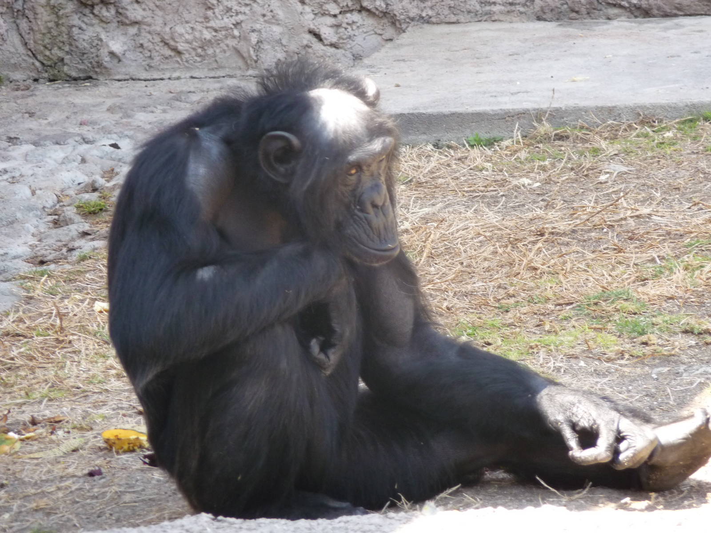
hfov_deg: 7.1
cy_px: 266
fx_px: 5751
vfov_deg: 5.3
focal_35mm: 280
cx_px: 356
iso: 250
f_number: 4.9
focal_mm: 47
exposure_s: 1/125
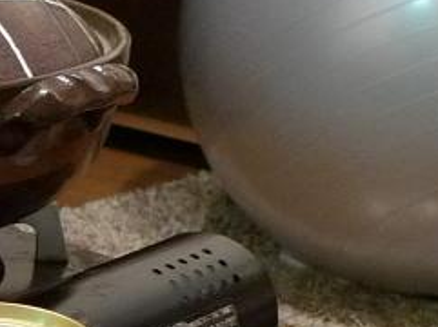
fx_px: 1680
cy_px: 374
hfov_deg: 13.7
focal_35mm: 133
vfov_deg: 10.9
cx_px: -264
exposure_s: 1/30
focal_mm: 5.1
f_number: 2
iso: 320
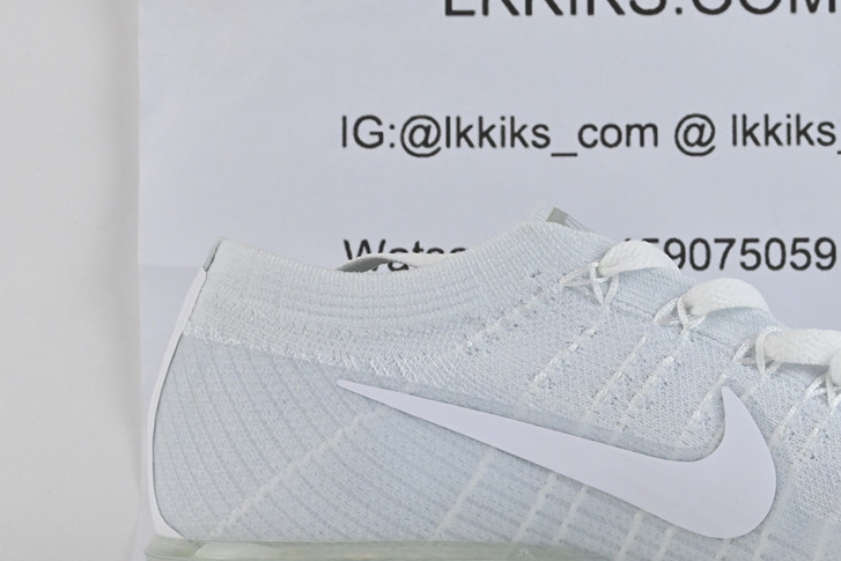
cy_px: 421
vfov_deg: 13.8
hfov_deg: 20.3
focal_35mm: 99
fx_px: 2313
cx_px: 691
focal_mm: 40
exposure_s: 1/125
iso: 1000
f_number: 10
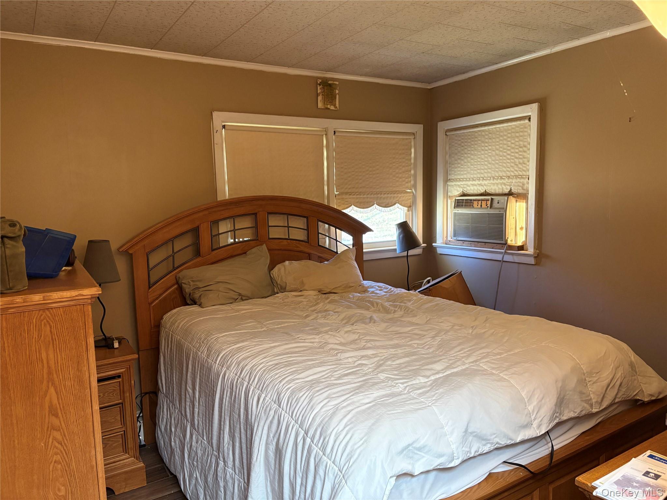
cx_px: 334
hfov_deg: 67.3
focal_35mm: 26
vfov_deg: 53.1
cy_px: 250
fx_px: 501
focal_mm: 5.96
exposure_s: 1/60
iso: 250
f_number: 1.6
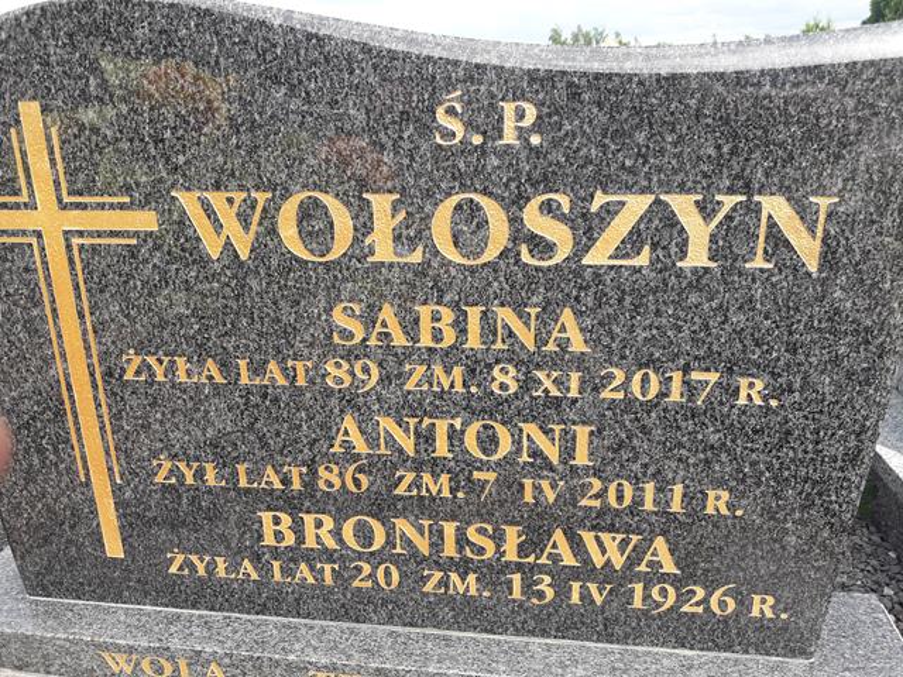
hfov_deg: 63.4
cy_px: 338
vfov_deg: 49.7
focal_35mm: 28
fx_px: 730
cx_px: 452
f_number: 1.9
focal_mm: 3.7
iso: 40
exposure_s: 1/668
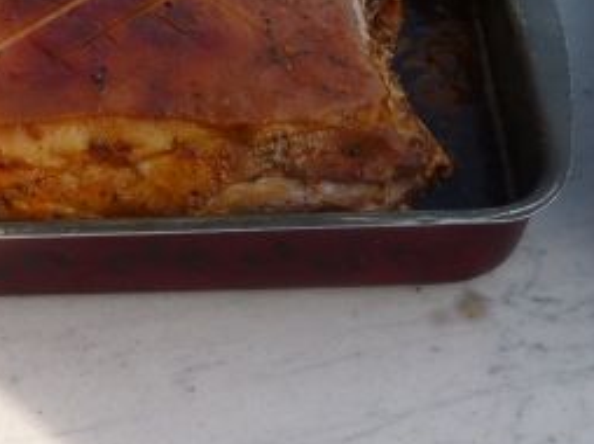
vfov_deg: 23.1
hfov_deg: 30.7
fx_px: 1080
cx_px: 285
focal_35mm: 63
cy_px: 131
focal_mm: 4.5
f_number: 4
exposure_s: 1/400
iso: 100
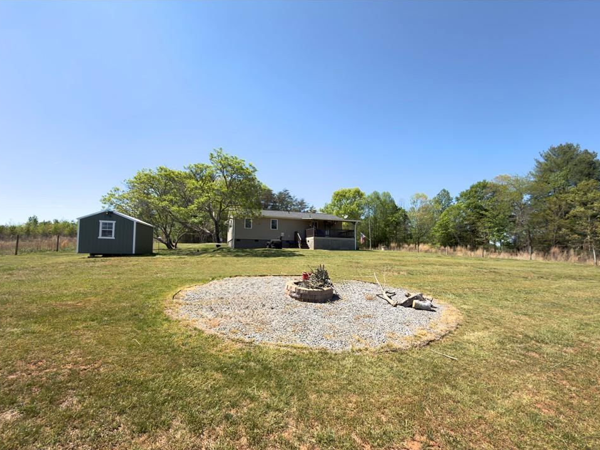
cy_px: 240
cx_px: 292
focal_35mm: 15
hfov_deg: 98.2
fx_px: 260
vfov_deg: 81.6
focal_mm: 2.22
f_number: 2.2
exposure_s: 1/593
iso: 16
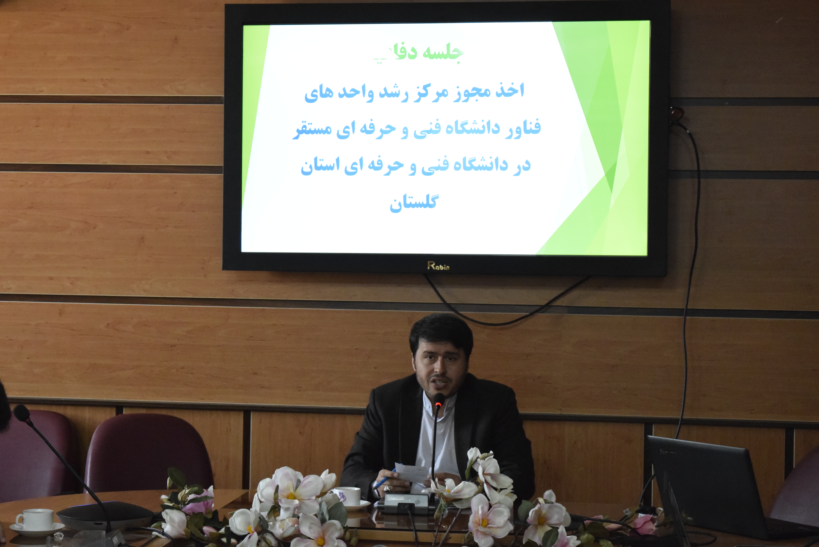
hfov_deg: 27.0
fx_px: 1707
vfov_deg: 18.2
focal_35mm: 75
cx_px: 410
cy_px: 274
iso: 5000
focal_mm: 50
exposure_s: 1/160
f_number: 5.6
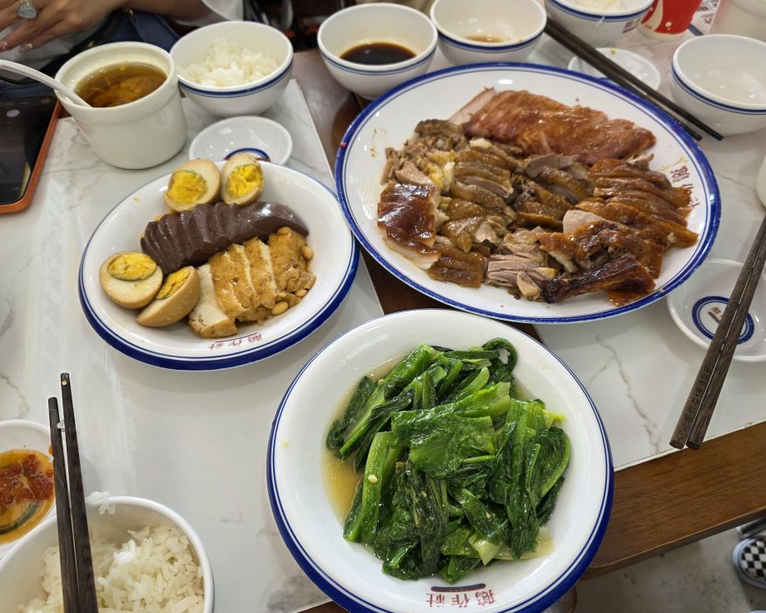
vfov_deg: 56.8
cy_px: 318
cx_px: 407
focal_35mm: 25
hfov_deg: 68.0
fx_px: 567
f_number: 1.7
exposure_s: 1/100
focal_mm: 6.3
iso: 125
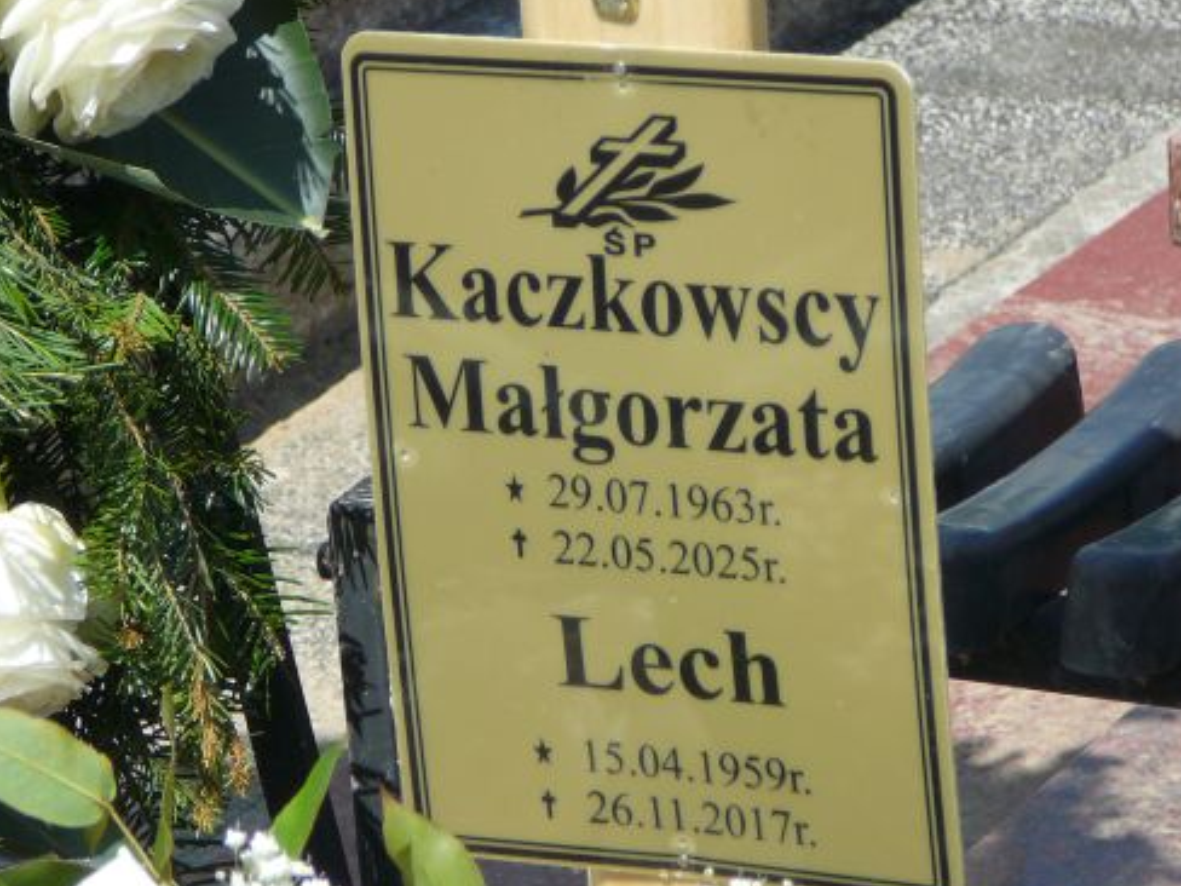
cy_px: 448
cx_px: 561
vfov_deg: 7.0
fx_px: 7199
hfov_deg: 9.4
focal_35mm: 211
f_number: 4
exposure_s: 1/640
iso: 80
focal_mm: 23.9
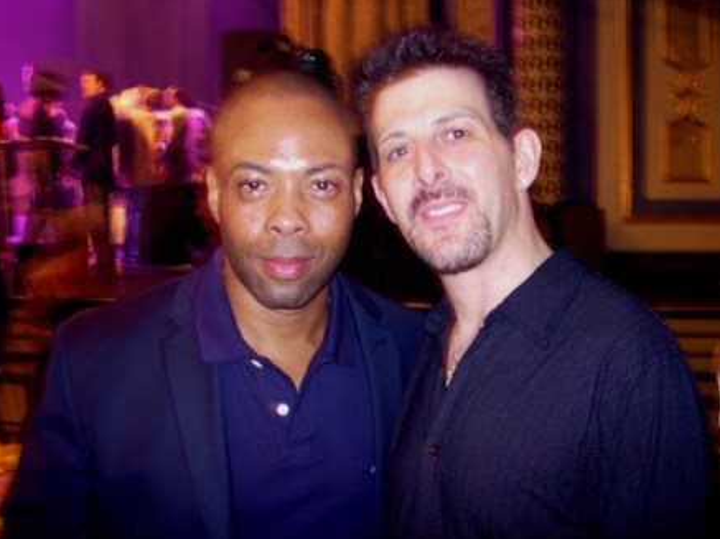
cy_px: 272
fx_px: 811
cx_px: 362
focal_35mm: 39
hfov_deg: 47.9
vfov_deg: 36.8
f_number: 2.8
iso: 79
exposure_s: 1/2
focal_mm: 7.8
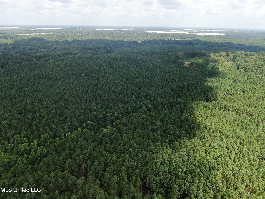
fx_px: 184
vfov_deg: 56.8
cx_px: 132
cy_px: 100
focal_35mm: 24
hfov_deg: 71.6
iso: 100
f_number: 2.8
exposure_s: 1/640
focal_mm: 4.39
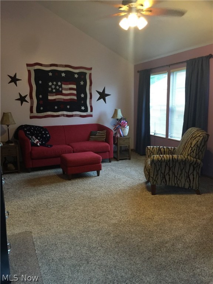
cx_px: 106
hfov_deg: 48.2
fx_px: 238
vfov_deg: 61.7
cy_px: 142
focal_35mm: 29
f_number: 2.2
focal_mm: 4.15
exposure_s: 1/15
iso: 125
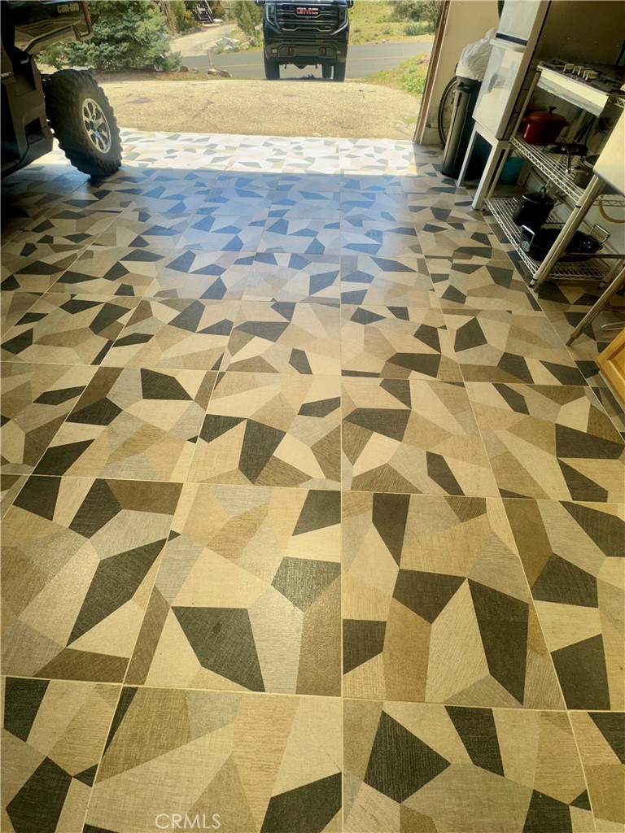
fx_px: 337
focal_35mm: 14
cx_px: 312
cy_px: 416
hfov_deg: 85.7
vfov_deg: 102.1
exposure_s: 1/197
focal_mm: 2.22
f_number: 2.2
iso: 40
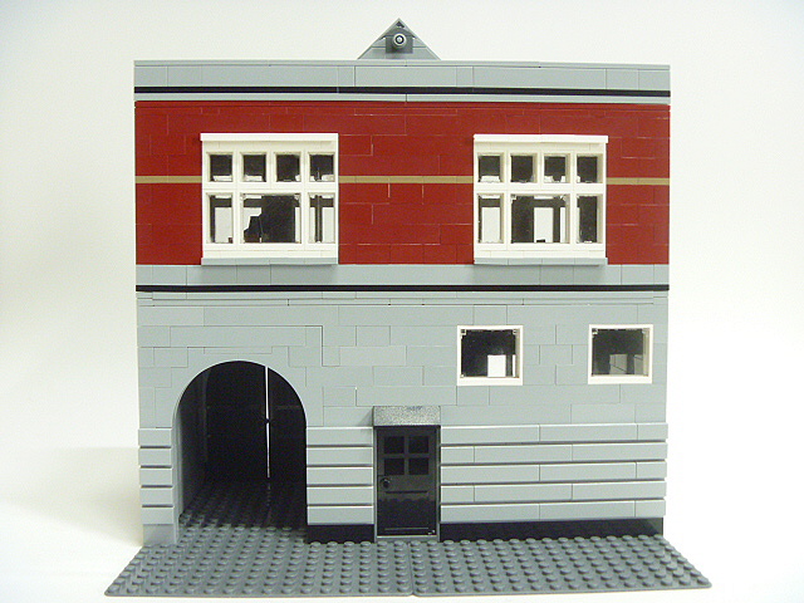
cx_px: 402
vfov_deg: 40.7
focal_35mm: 35
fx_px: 813
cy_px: 302
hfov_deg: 52.6
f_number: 3.5
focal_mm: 6.3
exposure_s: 1/8
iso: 400
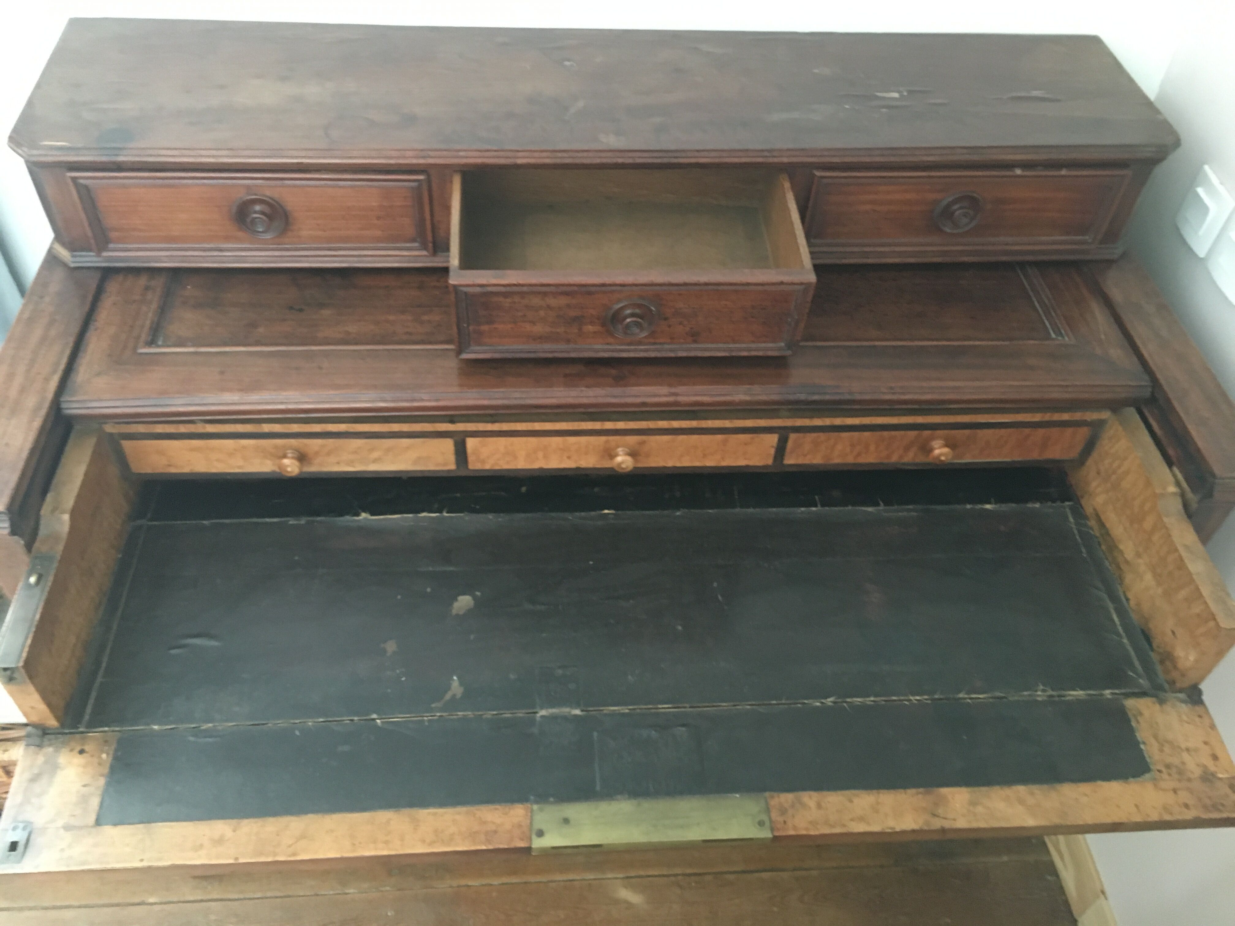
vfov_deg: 48.2
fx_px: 1035
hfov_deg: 61.7
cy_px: 463
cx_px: 618
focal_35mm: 29
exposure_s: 1/17
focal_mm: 4.15
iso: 400
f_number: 2.2
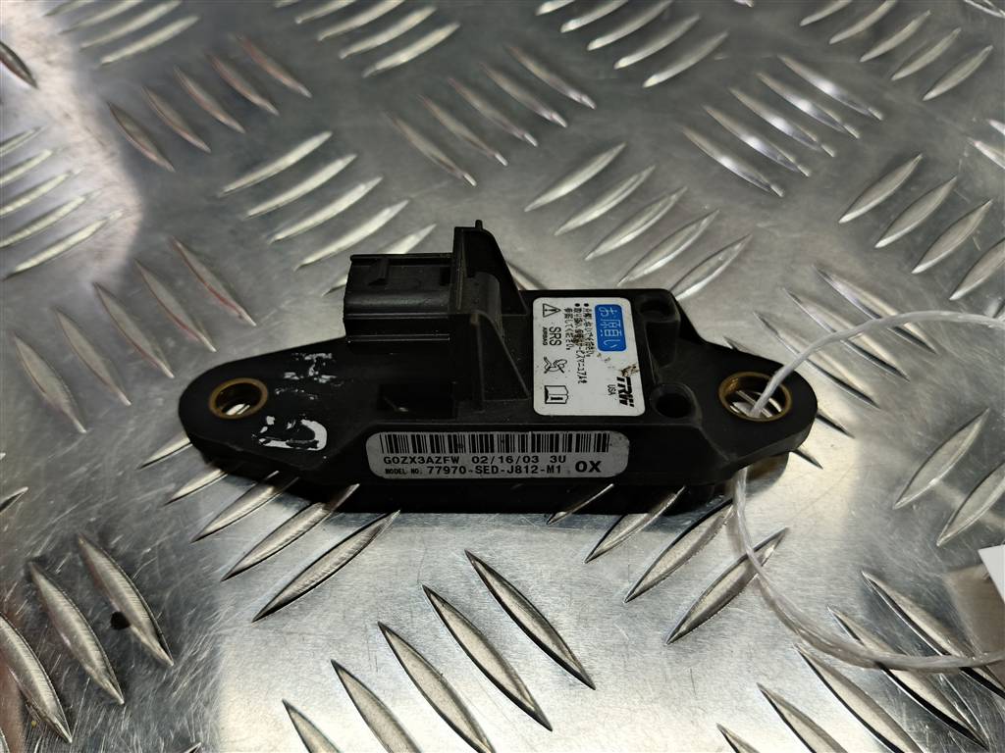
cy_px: 376
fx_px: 784
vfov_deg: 51.4
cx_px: 502
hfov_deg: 65.3
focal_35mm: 27
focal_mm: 4.11
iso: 142
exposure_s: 1/66.7
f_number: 1.6
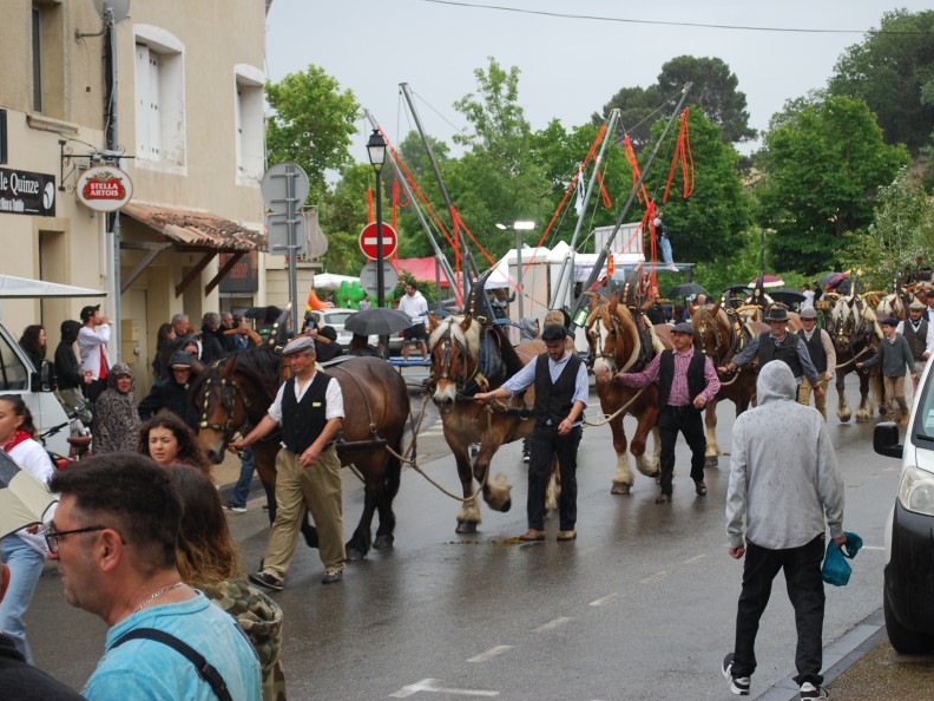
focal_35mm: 75
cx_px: 490
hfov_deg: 26.0
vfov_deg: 19.6
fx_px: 2024
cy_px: 353
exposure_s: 1/125
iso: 110
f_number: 5.6
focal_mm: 46
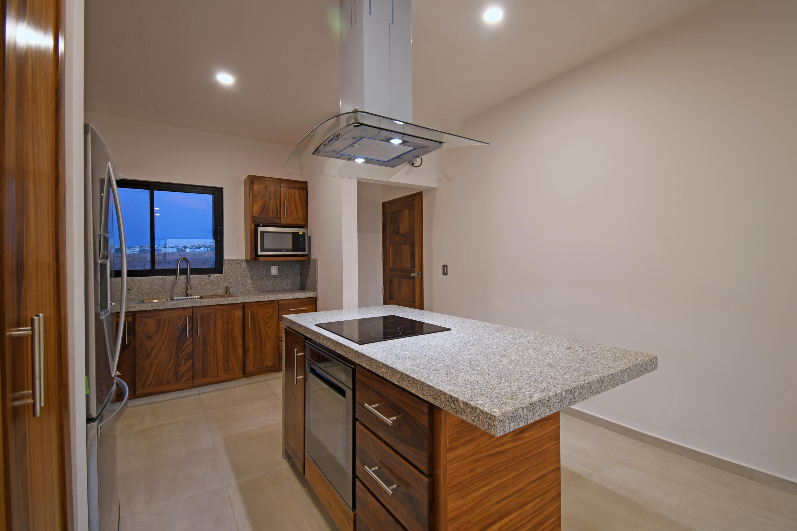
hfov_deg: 100.4
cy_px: 266
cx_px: 398
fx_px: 332
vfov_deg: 77.3
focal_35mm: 15
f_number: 4.5
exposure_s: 1/10
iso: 200
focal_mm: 10
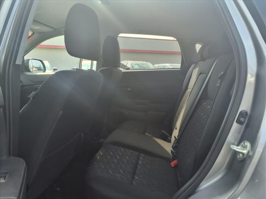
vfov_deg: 51.4
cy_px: 100
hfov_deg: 65.3
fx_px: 207
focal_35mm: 27
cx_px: 133
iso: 40
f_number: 1.9
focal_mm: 3.58
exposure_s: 1/256
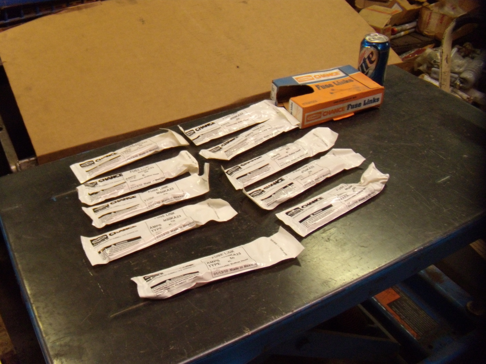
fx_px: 505
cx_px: 243
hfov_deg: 51.4
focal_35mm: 36
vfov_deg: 39.7
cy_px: 182
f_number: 3.6
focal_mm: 6.4
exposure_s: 1/25
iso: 400
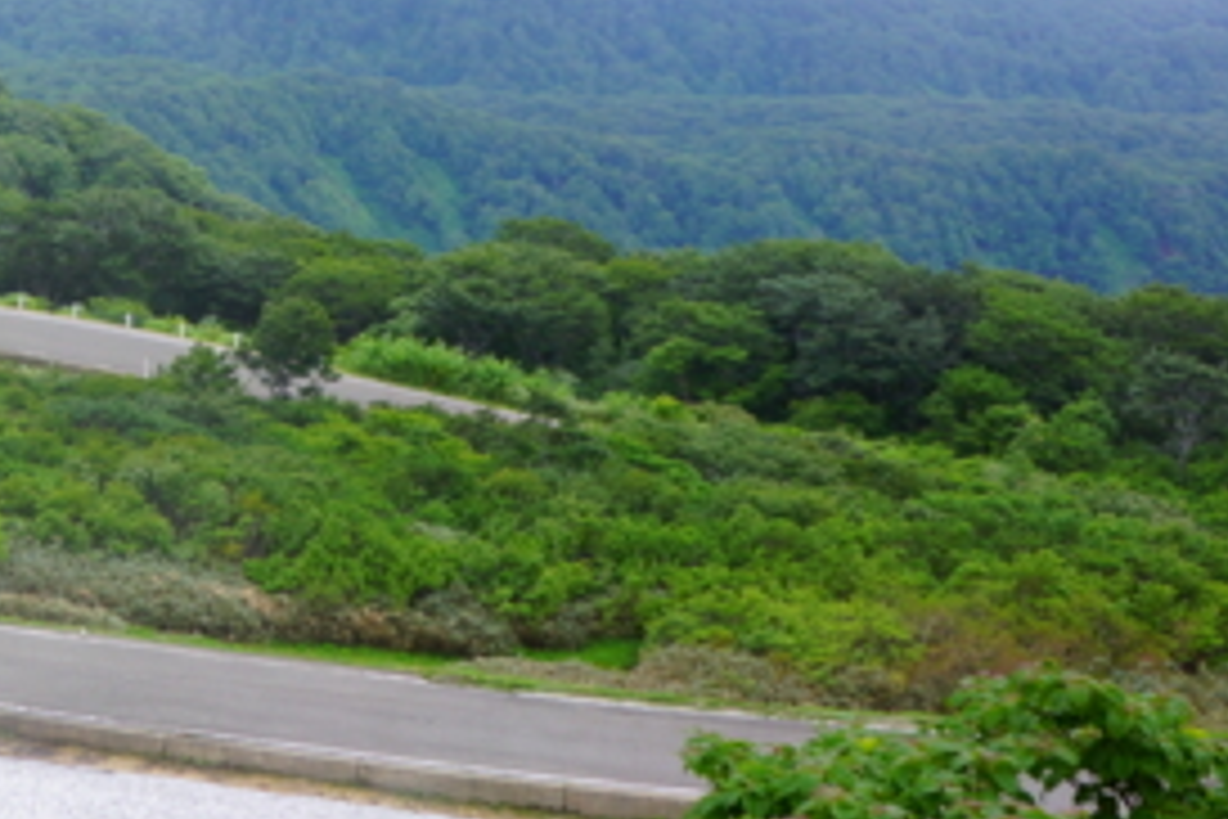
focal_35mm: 88
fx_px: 3002
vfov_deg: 15.5
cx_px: -36
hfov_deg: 22.1
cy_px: 200
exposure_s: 1/125
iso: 100
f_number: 5.6
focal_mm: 20
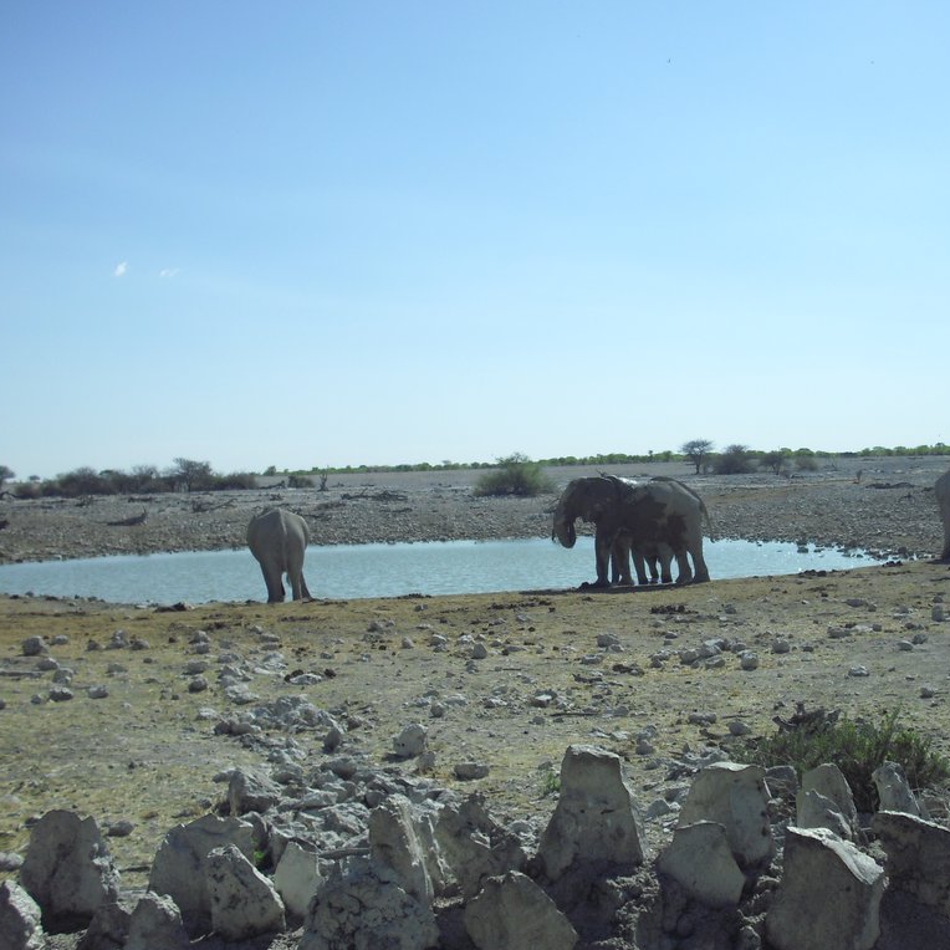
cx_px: 607
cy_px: 475
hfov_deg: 37.3
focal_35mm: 45
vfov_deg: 37.6
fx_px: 1397
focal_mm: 6.2
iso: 100
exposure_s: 1/400
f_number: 8
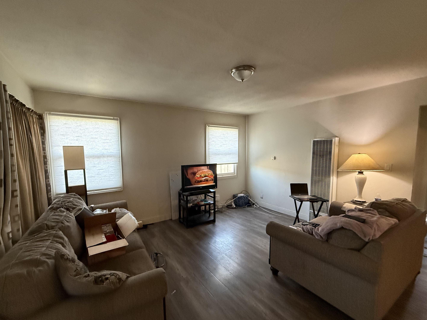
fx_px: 185
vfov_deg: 81.7
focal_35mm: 15
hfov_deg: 98.1
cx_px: 204
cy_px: 167
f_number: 2.2
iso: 640
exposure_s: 1/120
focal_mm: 2.22
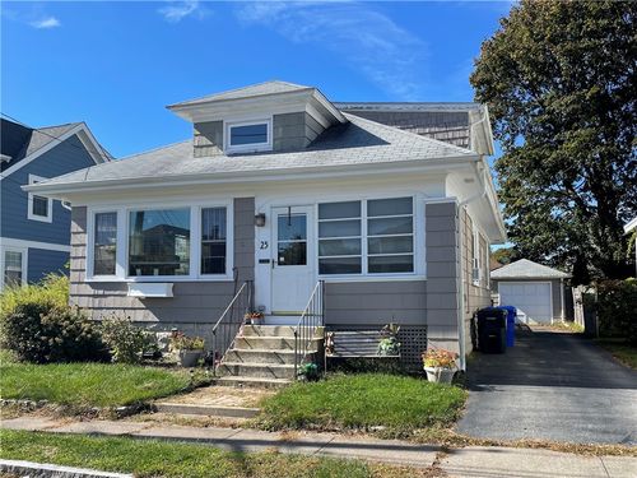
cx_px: 318
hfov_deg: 67.3
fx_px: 478
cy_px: 239
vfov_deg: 53.1
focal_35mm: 26
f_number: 1.6
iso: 32
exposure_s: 1/2092
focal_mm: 4.2
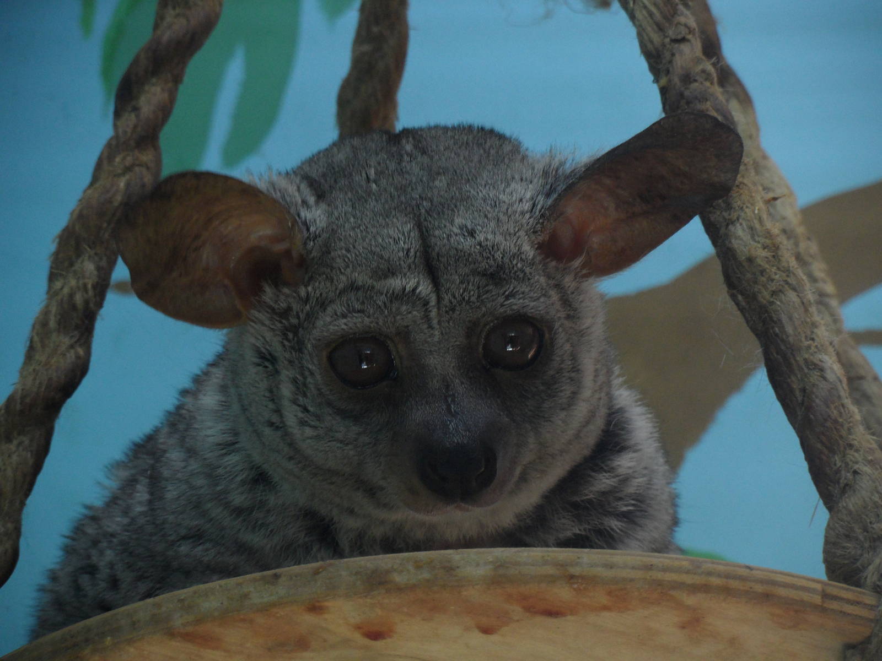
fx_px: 6115
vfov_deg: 6.2
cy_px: 330
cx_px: 441
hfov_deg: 8.2
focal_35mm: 240
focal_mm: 39.5
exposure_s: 1/30
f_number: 5
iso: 200
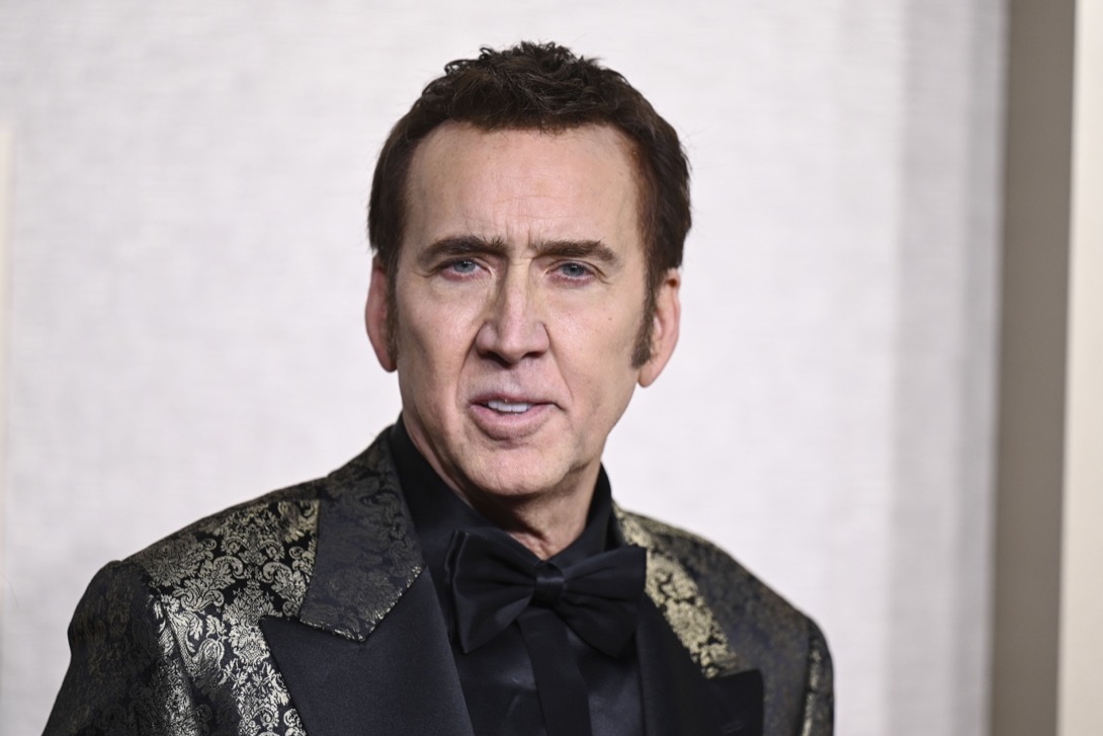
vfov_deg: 6.2
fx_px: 6741
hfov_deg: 9.4
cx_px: 560
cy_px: 388
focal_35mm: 220
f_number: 2.8
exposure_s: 1/2500
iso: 500
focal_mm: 200
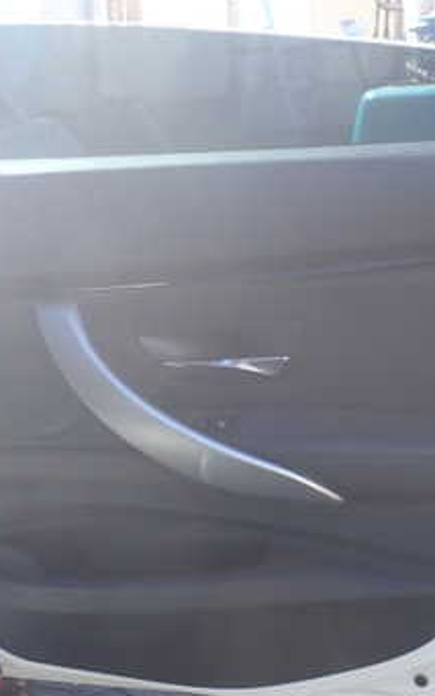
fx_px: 1063
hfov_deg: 23.0
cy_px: 306
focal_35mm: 56
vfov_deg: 36.2
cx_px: 298
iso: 100
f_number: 3.2
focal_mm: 5.4
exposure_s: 1/125
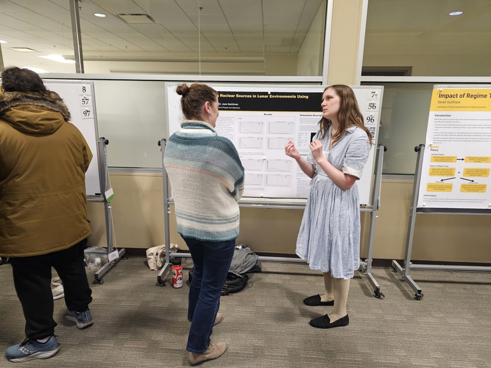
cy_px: 184
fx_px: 326
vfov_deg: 58.9
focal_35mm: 23
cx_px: 246
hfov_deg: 73.9
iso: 640
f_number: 1.7
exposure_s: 1/60
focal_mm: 6.3
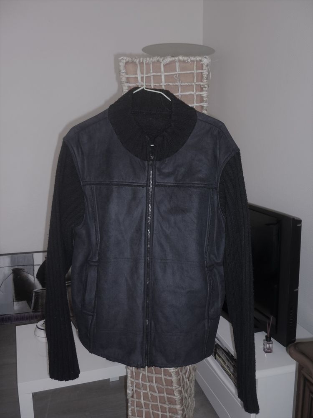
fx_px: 398
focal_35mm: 33
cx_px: 156
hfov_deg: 42.9
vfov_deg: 55.4
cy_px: 209
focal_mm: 5.5
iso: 100
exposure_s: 1/30
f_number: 2.8
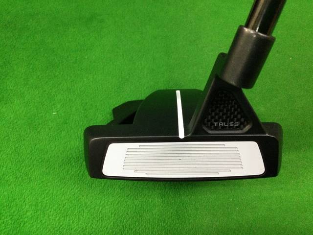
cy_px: 118
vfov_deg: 45.4
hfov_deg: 58.4
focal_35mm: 31
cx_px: 156
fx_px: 280
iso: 100
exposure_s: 1/30
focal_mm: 3.3
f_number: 2.4
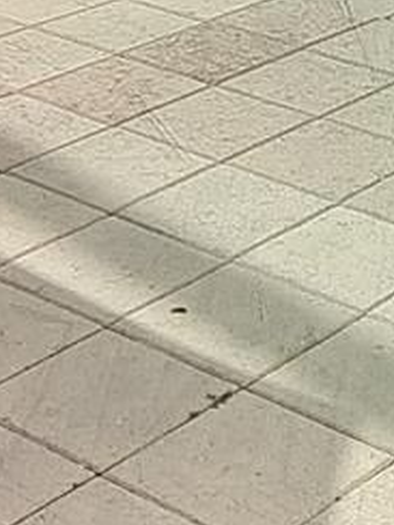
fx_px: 2018
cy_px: -484
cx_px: 375
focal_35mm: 133
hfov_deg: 11.1
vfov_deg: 13.1
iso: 112
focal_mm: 4.71
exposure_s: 1/3099
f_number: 1.79
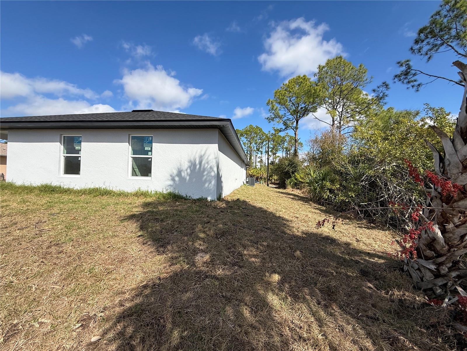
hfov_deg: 102.1
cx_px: 234
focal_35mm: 14
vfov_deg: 85.7
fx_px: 189
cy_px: 176
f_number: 2.2
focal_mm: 2.22
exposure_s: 1/1795
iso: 50
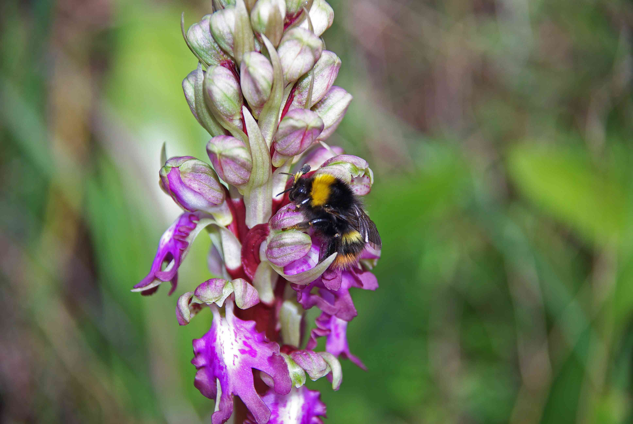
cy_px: 212
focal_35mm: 188
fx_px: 3301
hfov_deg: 11.0
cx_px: 316
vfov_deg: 7.3
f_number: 5.6
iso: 100
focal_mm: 125
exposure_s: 1/125
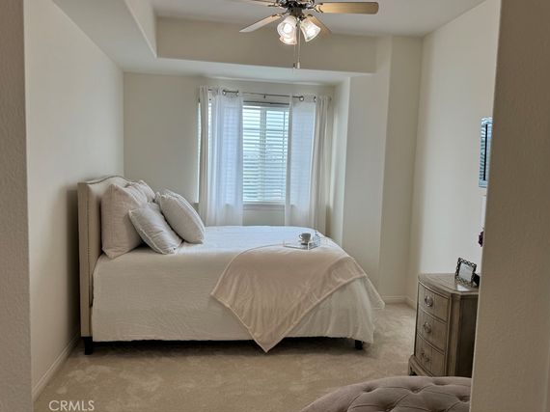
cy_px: 199
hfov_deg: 69.4
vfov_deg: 54.8
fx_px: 397
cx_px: 279
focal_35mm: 25
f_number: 1.78
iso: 64
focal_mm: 6.76
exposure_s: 1/250
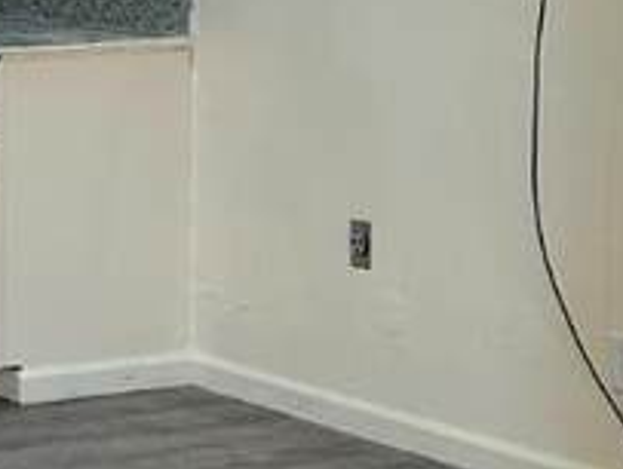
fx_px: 2722
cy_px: 31
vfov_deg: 9.8
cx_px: -242
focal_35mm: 151
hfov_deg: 12.5
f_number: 1.78
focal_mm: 6.86
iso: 160
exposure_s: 1/120
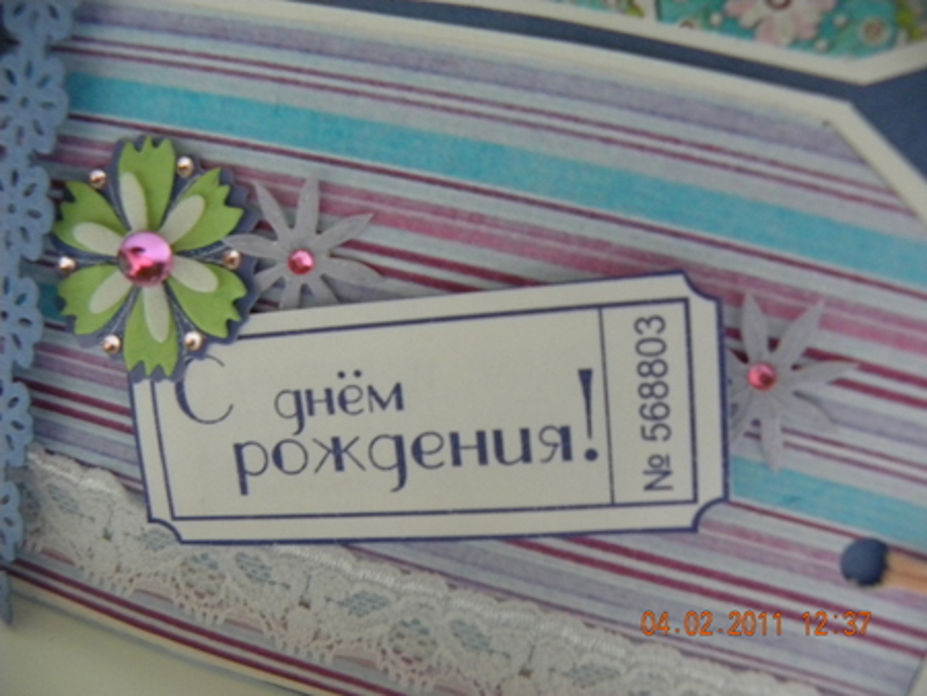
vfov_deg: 53.1
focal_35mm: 26
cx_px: 464
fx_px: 697
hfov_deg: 67.3
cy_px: 348
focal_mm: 4.6
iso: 400
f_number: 2.8
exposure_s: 1/62.3
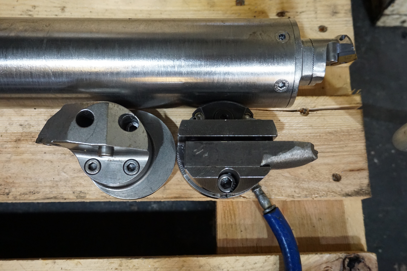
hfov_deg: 55.1
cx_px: 204
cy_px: 136
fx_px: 390
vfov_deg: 38.4
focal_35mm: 34
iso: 3200
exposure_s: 1/60
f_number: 4
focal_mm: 23
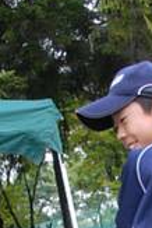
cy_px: 253
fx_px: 670
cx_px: 130
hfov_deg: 12.9
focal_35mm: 106
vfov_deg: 18.5
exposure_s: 1/400
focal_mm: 18
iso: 800
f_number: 3.5
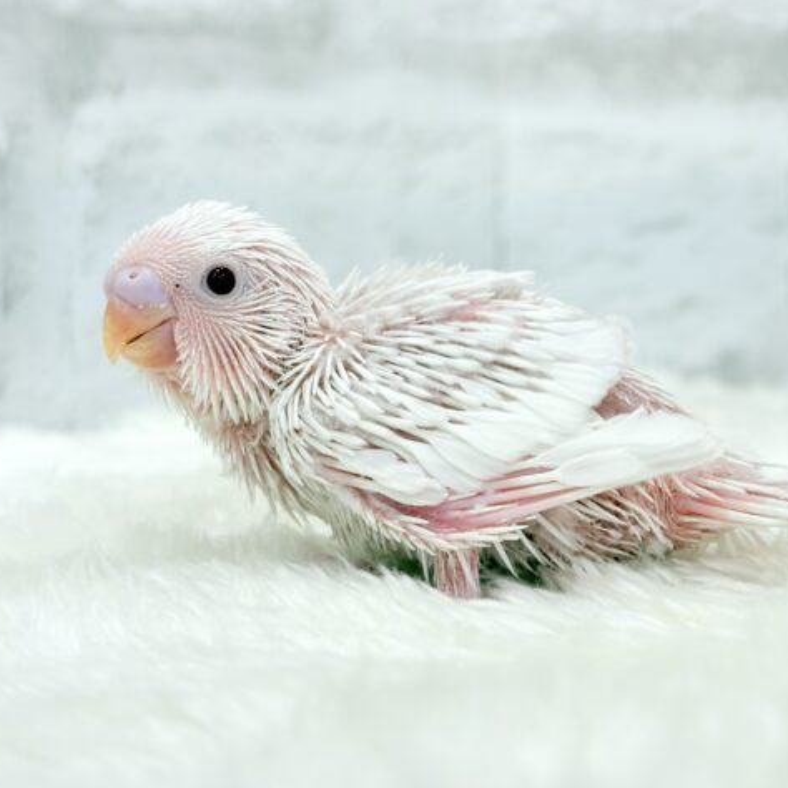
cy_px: 392
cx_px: 507
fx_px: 1597
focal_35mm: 62
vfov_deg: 27.7
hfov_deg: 27.6
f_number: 1.6
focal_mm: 5.96
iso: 32
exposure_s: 1/50
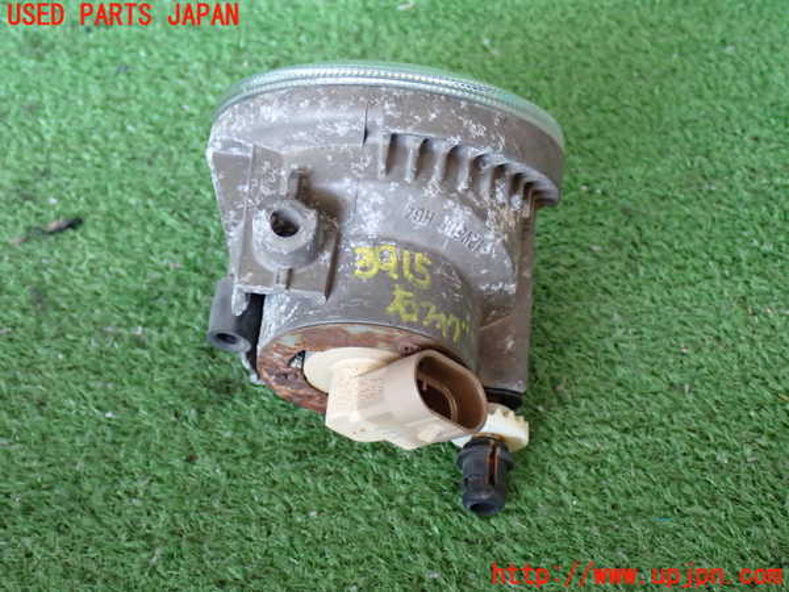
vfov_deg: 30.9
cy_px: 296
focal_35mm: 47
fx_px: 1071
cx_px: 394
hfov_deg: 40.4
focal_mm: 8.4
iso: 500
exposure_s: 1/50
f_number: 3.1
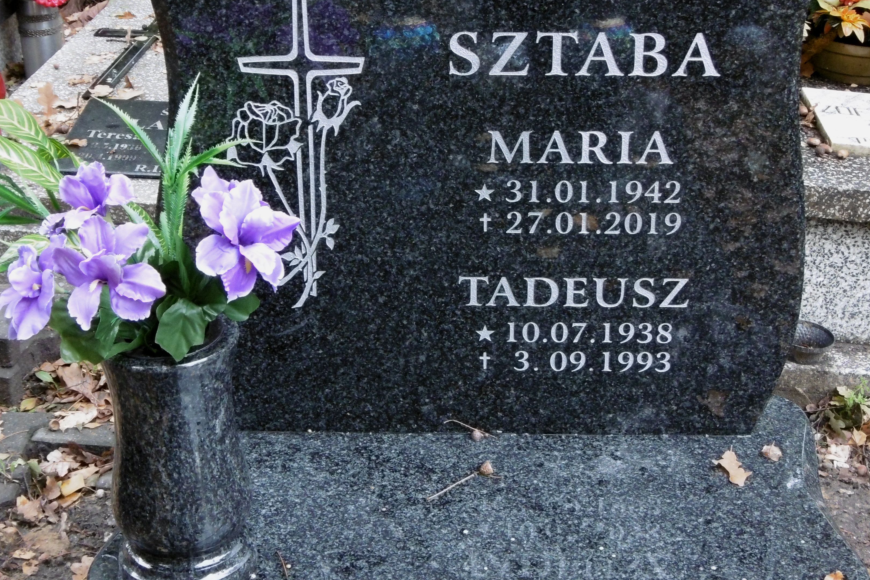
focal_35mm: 64
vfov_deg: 21.2
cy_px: 198
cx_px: 457
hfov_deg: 31.4
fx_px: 1547
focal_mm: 7.7
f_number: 3.8
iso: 200
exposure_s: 1/60
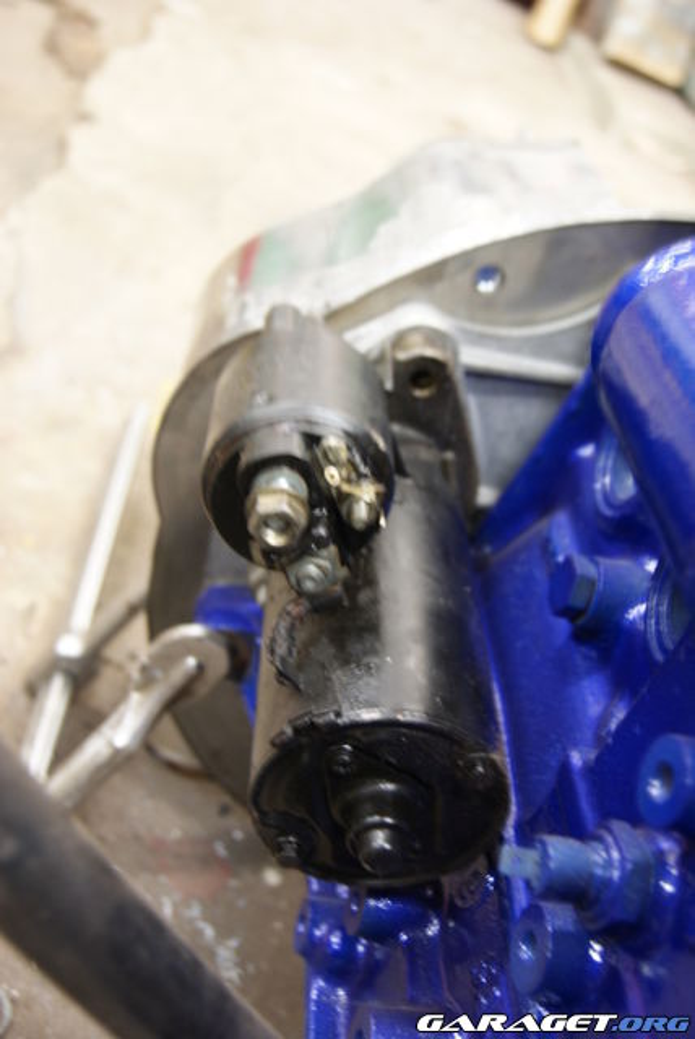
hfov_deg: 36.9
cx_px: 348
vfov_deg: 53.1
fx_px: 1040
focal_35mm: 36
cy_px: 520
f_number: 4
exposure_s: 1/2.5
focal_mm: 24
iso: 400
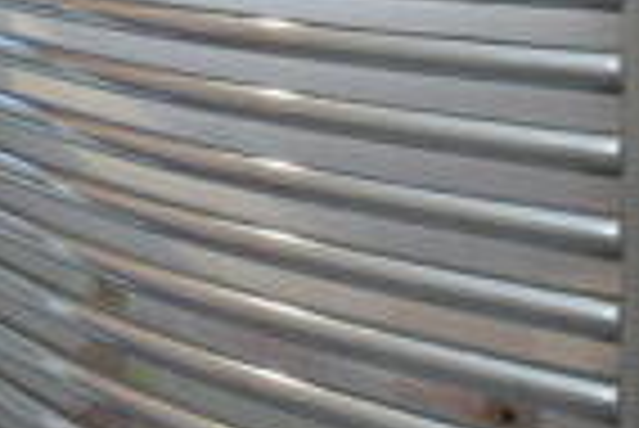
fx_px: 1226
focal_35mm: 69
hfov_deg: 21.0
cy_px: -223
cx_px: -479
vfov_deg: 17.6
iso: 100
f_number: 5
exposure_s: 1/13
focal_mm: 10
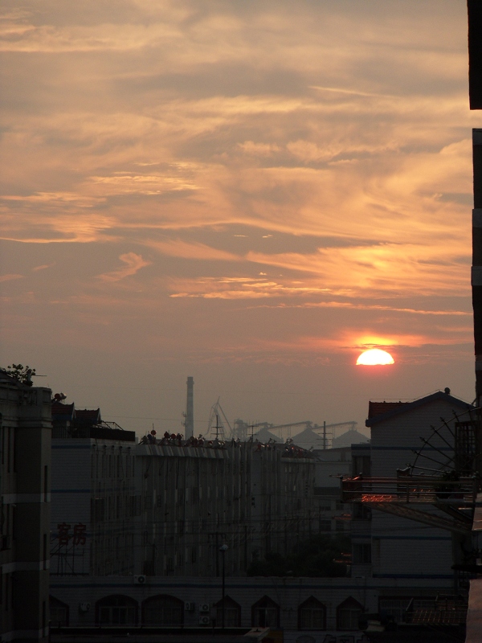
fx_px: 4456
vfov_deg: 8.2
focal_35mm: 240
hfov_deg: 6.2
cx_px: 241
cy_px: 322
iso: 100
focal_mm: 42
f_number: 5.8
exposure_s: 1/180
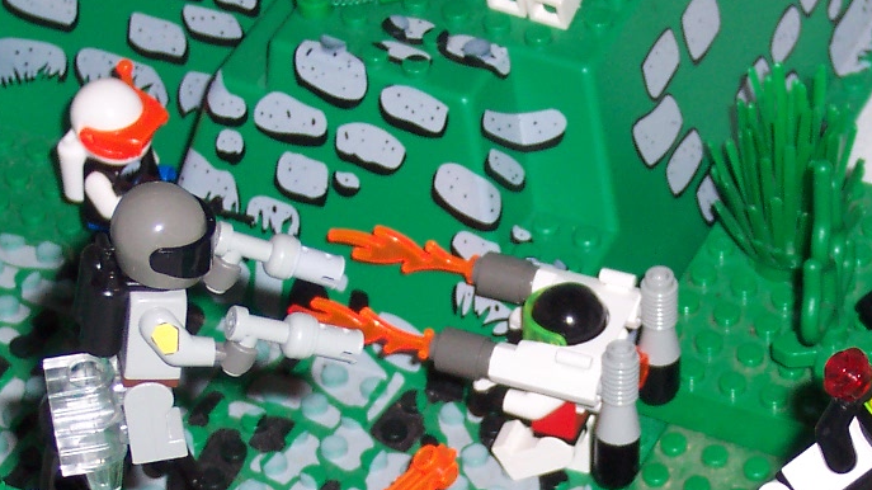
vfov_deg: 5.6
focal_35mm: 217
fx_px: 5016
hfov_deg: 9.9
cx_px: 683
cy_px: 562
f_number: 4.8
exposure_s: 1/90
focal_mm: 17.6
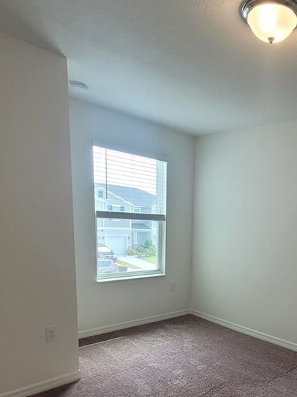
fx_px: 309
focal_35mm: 27
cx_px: 262
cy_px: 281
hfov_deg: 46.7
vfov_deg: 62.8
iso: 64
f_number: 2.2
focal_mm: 1.74
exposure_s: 1/60
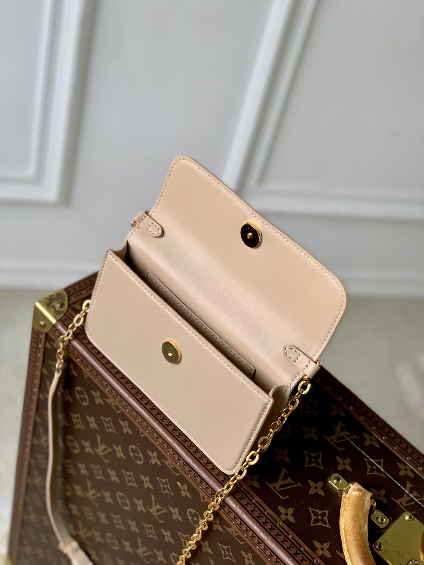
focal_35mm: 52
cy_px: 282
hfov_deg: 28.0
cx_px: 212
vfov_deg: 36.8
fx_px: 849
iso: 25
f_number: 2.4
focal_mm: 6
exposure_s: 1/122
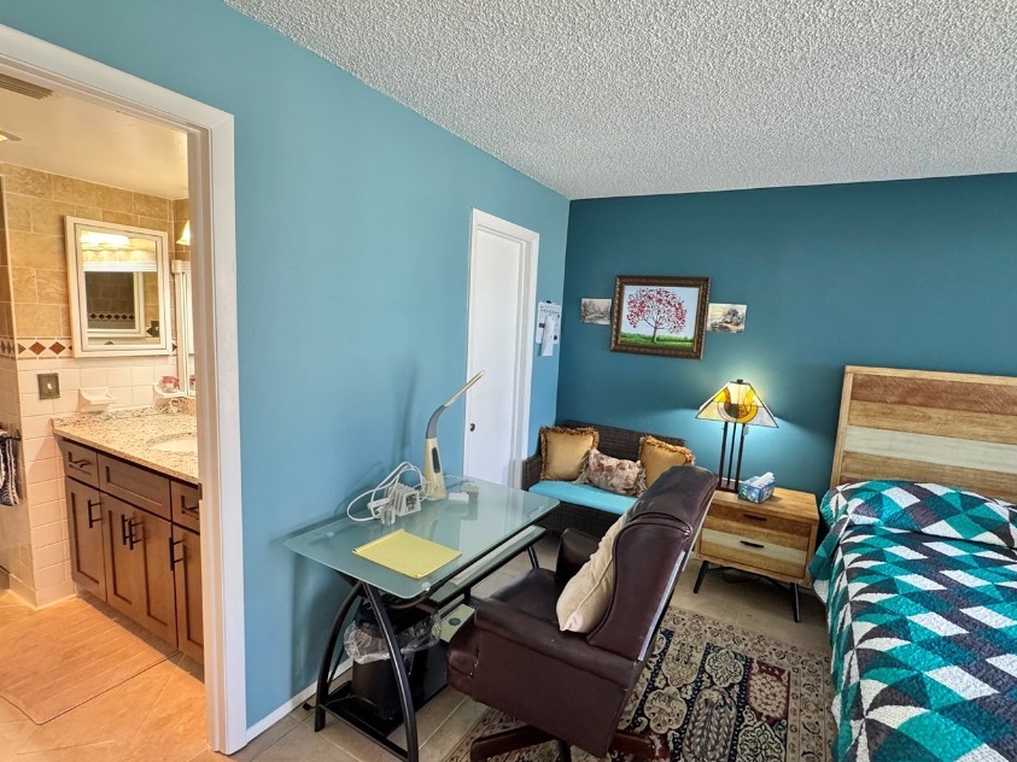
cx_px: 538
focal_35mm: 17
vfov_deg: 74.7
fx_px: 499
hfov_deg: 90.9
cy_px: 386
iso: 250
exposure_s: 1/120
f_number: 2.2
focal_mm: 2.22
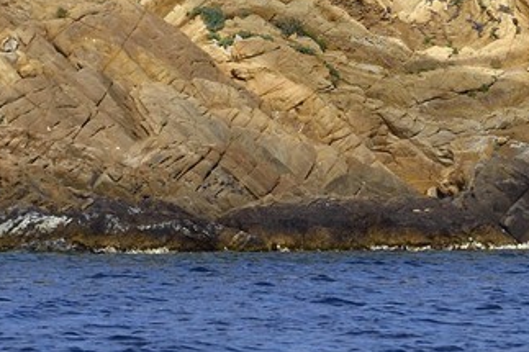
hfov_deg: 2.1
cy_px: -511
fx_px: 14539
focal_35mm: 990
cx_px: 634
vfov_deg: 1.4
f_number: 9
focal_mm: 200
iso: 200
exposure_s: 1/500
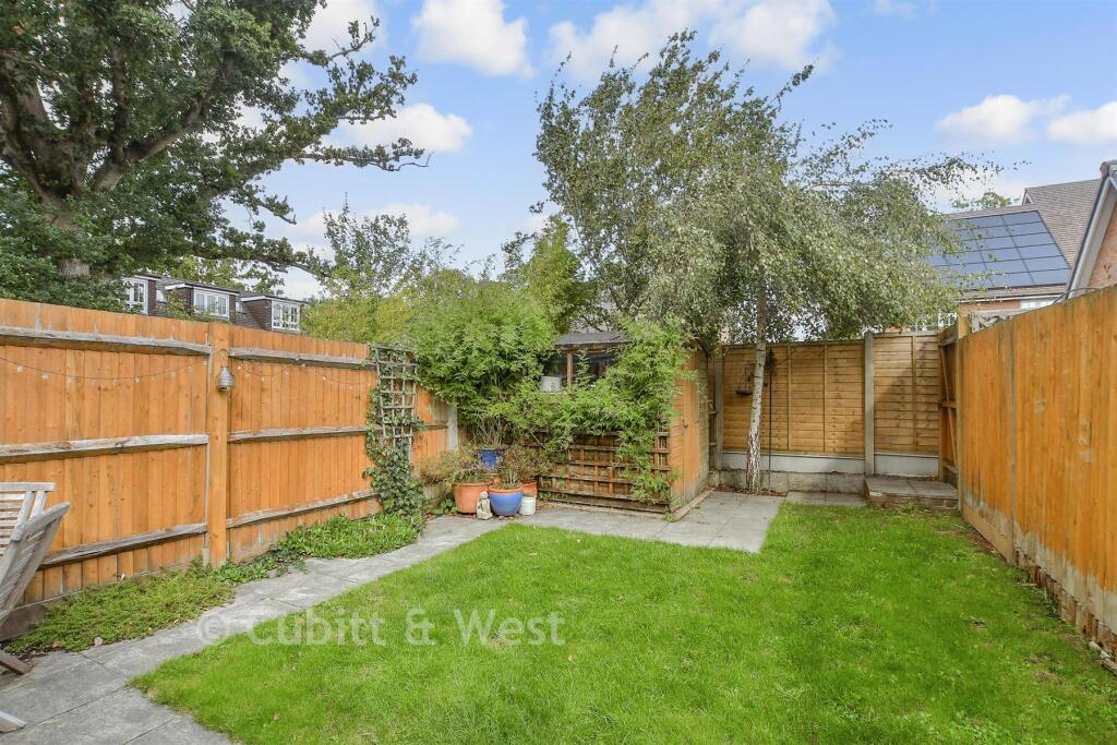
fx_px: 465
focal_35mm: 15
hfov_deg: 100.4
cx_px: 558
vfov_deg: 77.3
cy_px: 372
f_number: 8
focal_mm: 10
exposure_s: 1/100
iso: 160
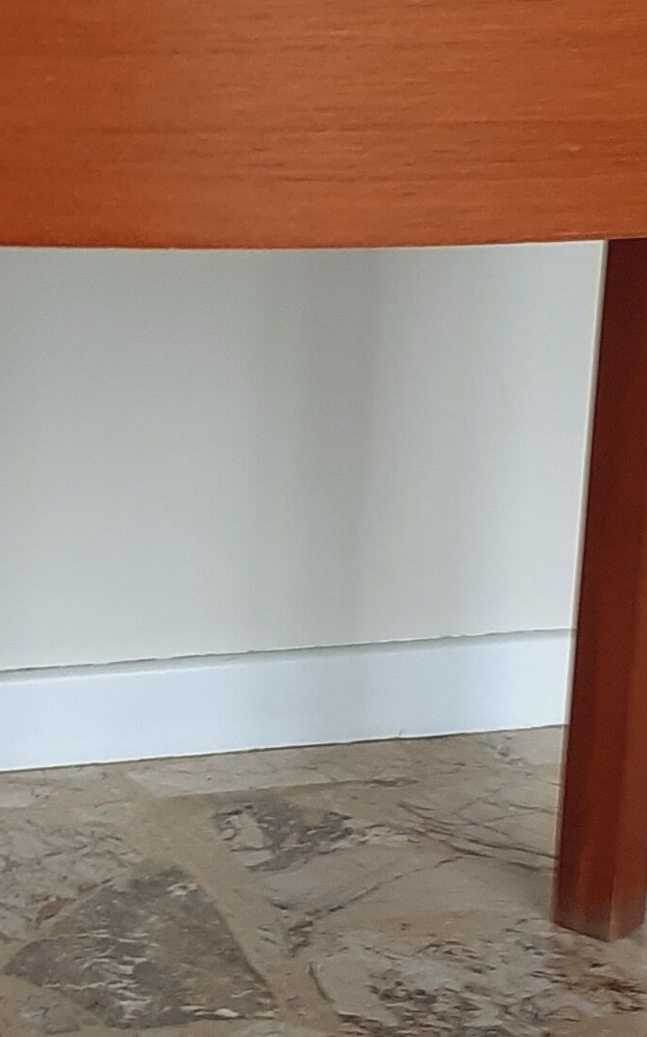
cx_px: 15
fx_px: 3077
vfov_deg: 19.1
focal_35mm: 109
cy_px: 503
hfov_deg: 11.9
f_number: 1.9
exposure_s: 1/50
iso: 50
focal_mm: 3.6
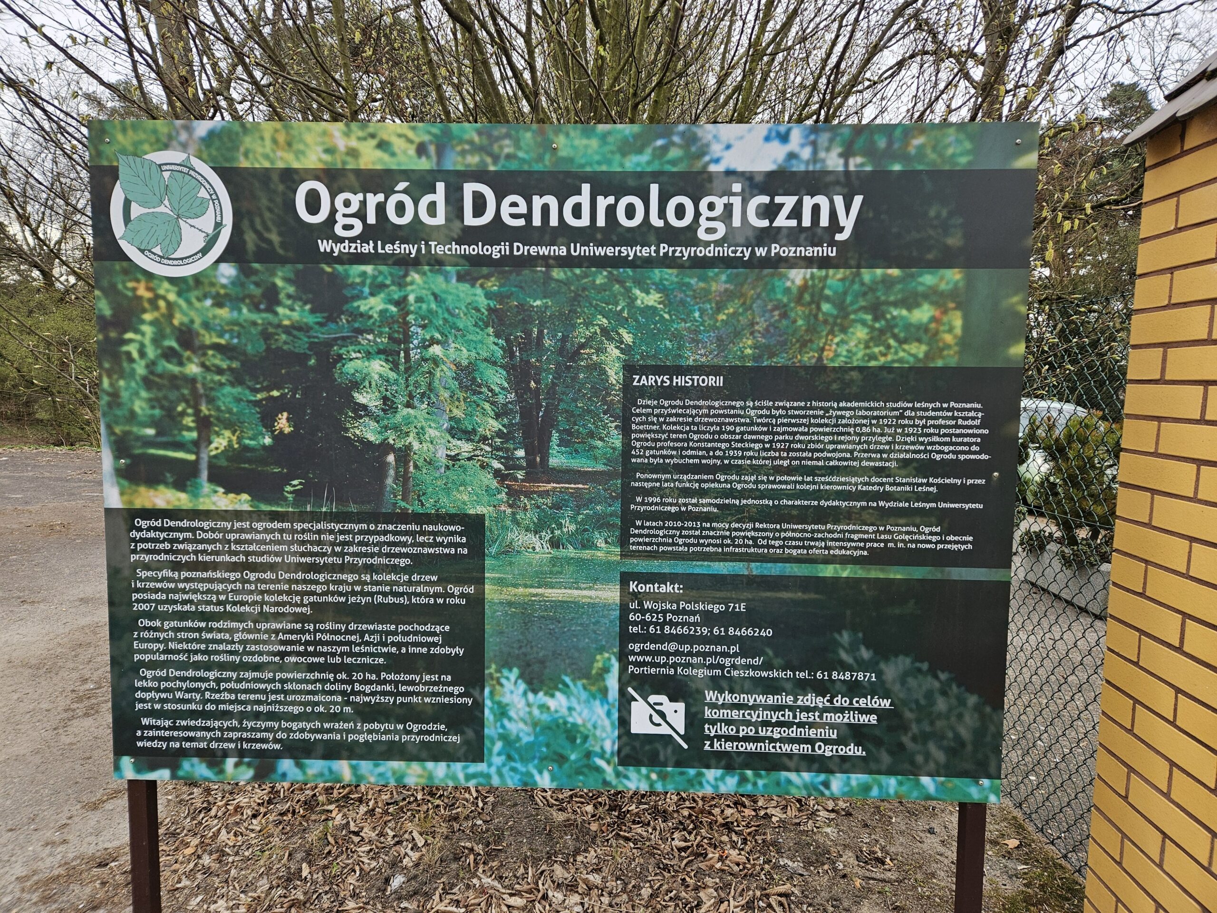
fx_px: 809
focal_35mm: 23
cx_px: 608
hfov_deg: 73.9
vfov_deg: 58.9
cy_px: 456
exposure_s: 1/432
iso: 40
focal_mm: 5.4
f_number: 1.8
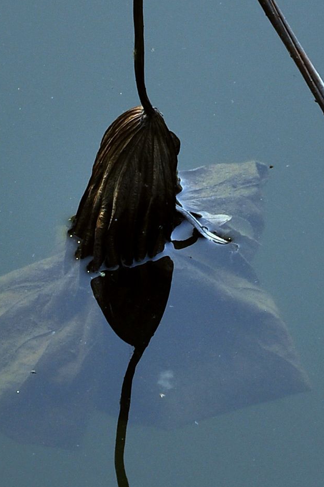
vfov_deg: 4.1
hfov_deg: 2.7
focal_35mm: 503
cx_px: 99
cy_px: 134
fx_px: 6810
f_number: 5.6
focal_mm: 98
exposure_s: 1/160
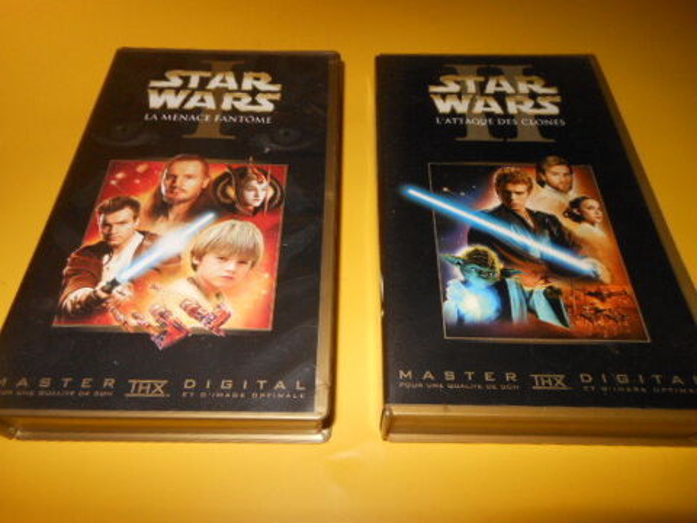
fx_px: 503
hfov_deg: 69.4
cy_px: 262
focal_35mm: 25
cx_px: 348
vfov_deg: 54.9
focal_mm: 4.5
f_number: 10.2
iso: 200
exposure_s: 1/25
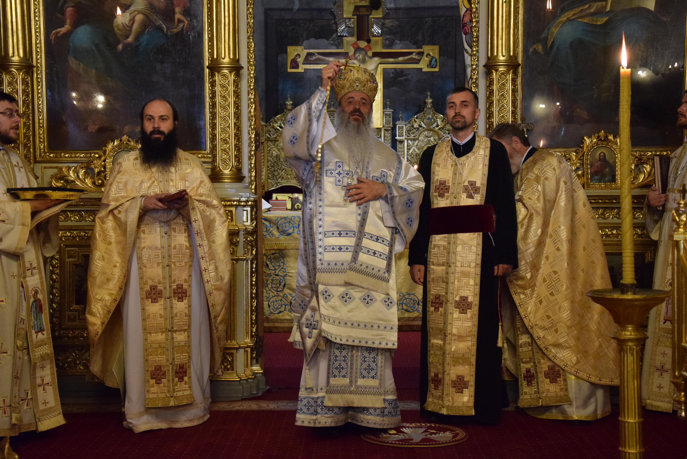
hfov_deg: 33.4
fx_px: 1145
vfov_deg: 22.6
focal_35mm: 60
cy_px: 230
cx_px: 344
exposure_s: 1/50
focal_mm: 40
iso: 2500
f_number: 4.5
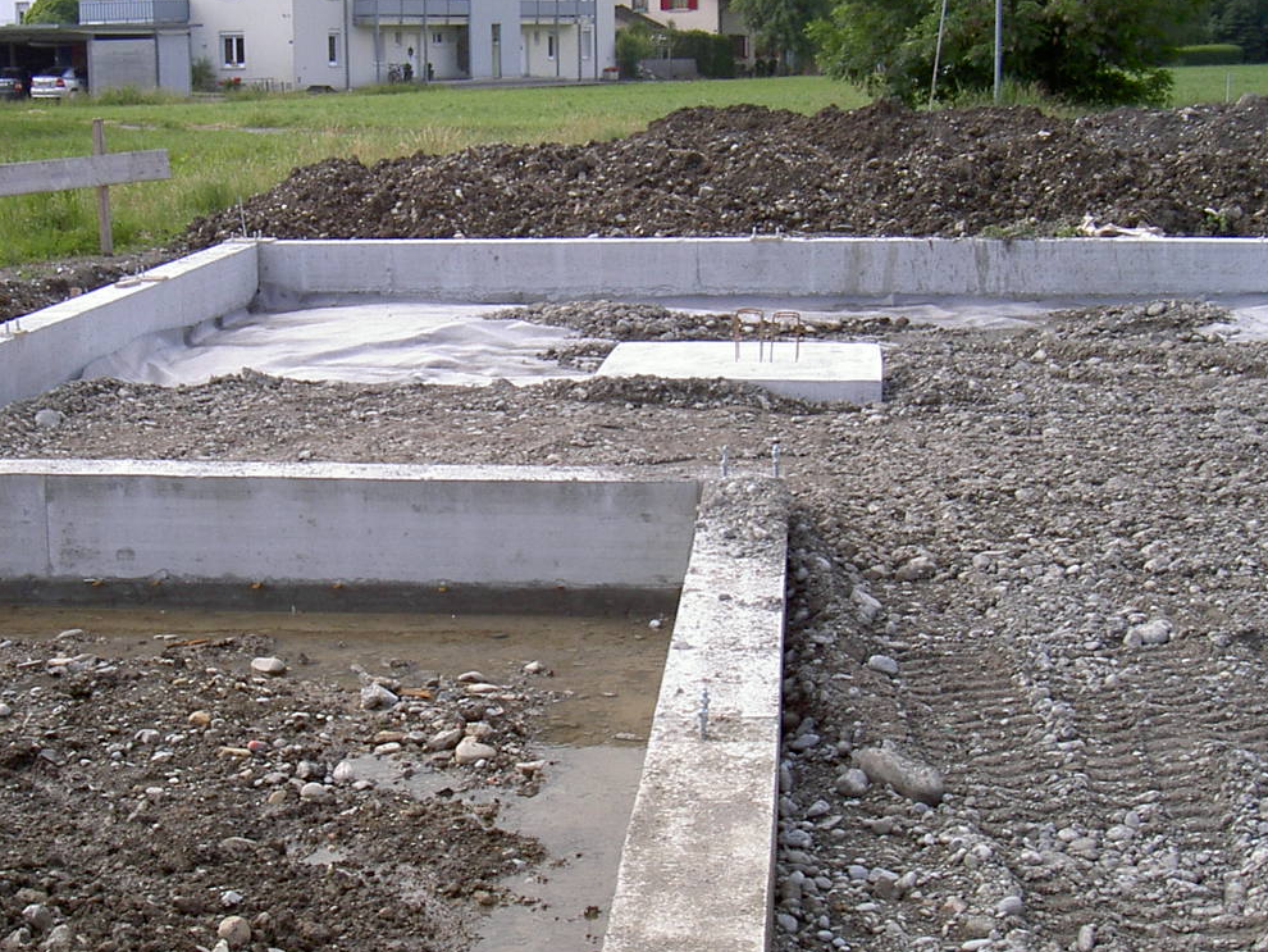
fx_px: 2308
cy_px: 496
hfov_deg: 30.5
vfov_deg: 23.3
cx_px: 420
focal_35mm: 63
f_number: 4.7
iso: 100
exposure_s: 1/263
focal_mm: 8
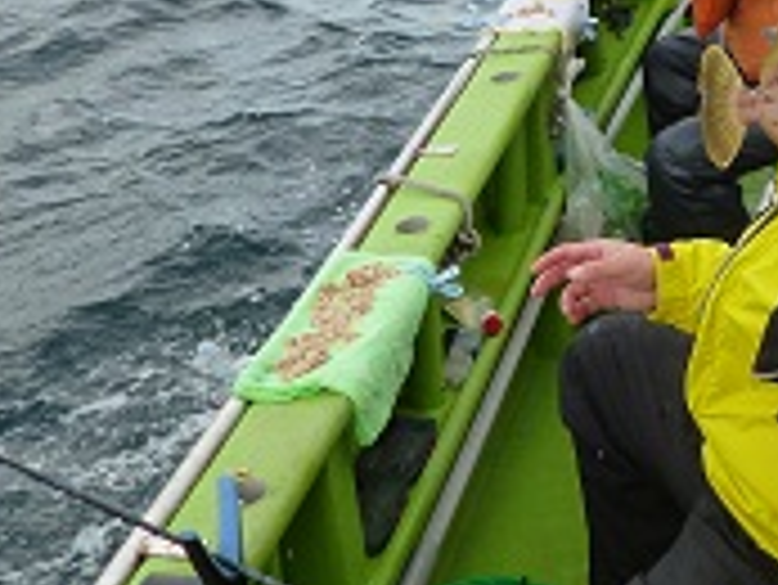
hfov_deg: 28.7
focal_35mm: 66
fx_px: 1484
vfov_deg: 22.0
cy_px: 128
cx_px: 625
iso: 160
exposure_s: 1/400
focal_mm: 4.3
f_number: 2.5
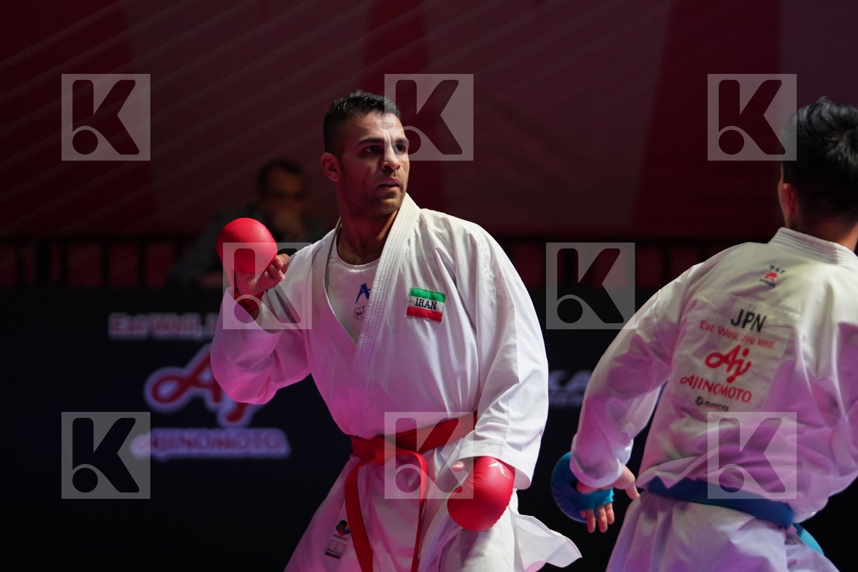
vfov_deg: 5.7
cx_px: 429
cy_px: 286
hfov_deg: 8.5
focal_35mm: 241
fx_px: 5743
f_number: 2.8
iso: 2000
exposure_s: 1/1000
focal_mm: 161
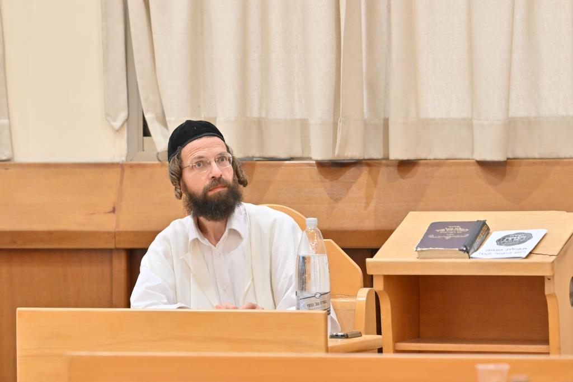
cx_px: 286
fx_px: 4773
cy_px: 191
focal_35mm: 300
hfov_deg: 6.9
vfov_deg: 4.6
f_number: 4
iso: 1000
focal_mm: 200
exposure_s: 1/250
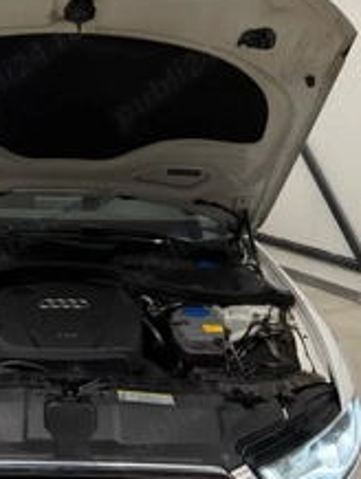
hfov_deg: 31.8
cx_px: 57
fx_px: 611
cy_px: 270
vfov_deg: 42.8
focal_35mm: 44
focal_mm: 6.76
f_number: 1.78
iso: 320
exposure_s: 1/49
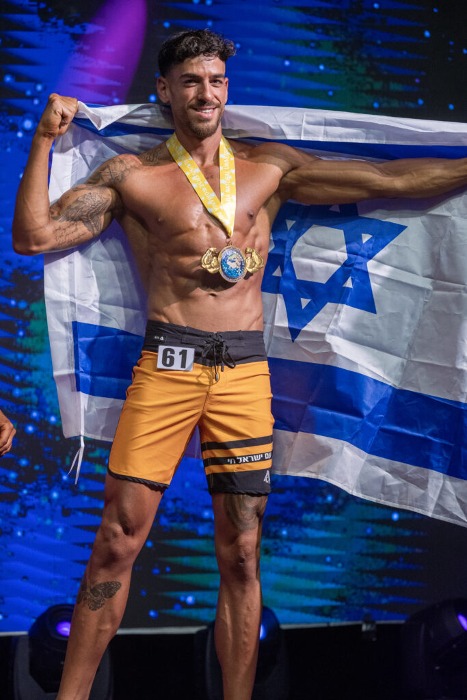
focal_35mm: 136
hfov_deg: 10.1
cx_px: 234
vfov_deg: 15.1
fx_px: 2645
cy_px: 350
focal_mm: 136
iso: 3200
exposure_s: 1/1250
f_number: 5
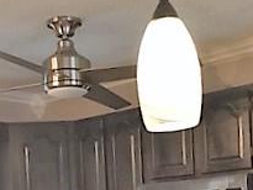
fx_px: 622
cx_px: 133
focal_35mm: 85
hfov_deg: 23.0
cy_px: 253
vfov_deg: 16.4
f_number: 2.2
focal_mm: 4.15
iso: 160
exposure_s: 1/30
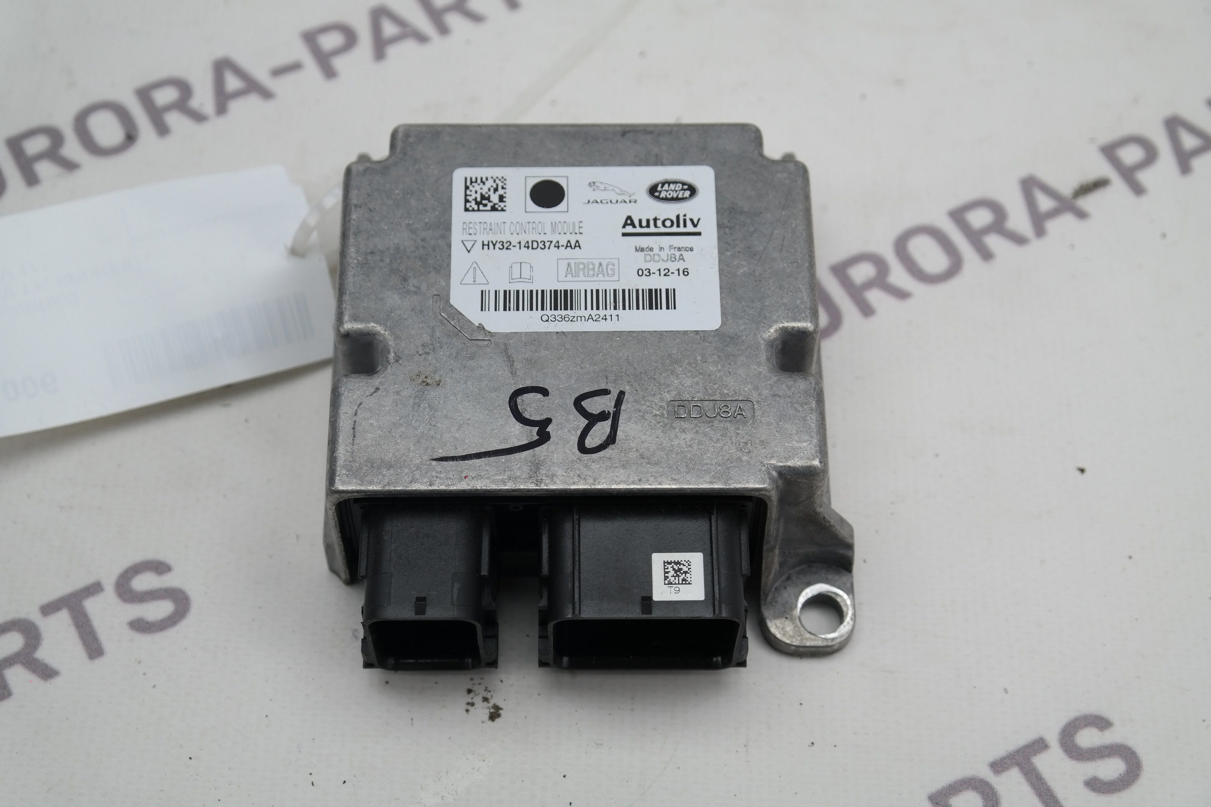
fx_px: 2052
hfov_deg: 32.9
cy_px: 404
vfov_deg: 22.3
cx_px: 606
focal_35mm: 61
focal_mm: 40
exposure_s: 1/100
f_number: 5
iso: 200
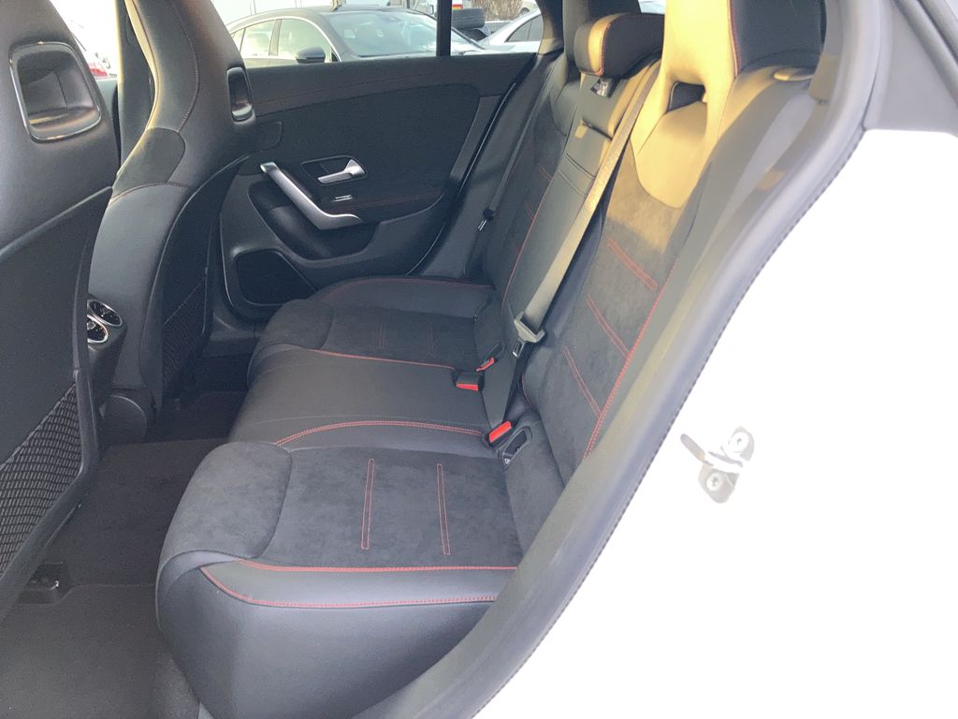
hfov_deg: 63.4
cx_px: 479
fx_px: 775
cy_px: 360
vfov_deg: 49.7
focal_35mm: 28
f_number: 1.8
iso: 80
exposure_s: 1/30
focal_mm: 3.99
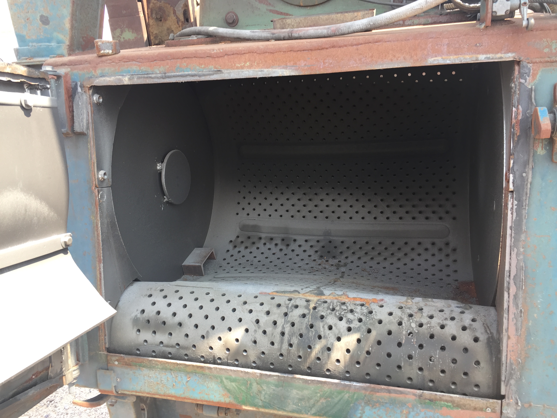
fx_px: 467
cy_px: 209
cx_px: 278
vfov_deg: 48.2
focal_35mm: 29
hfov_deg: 61.7
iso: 32
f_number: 2.2
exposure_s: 1/128
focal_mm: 4.15
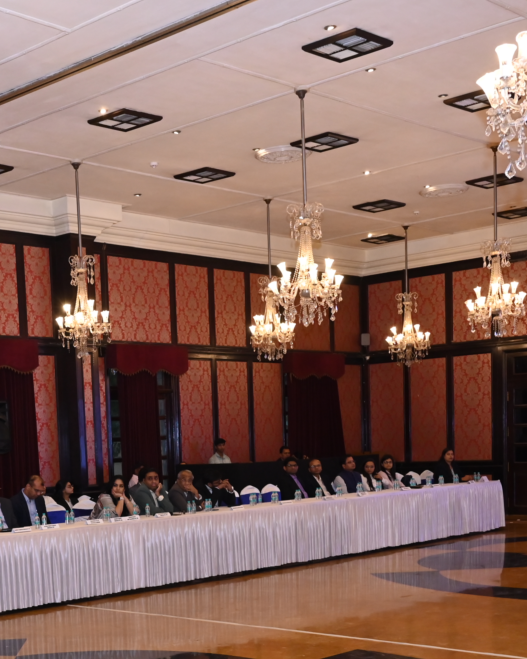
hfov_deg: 25.8
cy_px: 562
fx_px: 1131
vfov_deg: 31.3
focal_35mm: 58
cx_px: 112
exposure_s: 1/125
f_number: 5
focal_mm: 24
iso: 1600
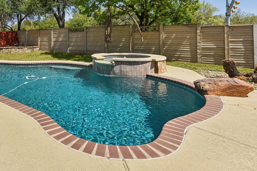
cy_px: 33
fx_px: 178
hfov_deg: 66.2
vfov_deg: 48.2
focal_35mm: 25
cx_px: 58
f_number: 8
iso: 100
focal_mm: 14
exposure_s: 1/500
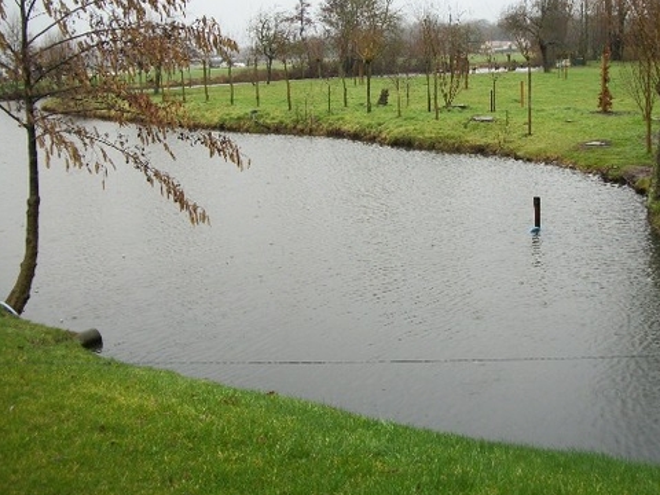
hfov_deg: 46.6
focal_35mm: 40
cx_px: 390
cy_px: 226
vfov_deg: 35.9
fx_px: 763
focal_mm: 5.7
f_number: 2.9
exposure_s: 1/80
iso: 80
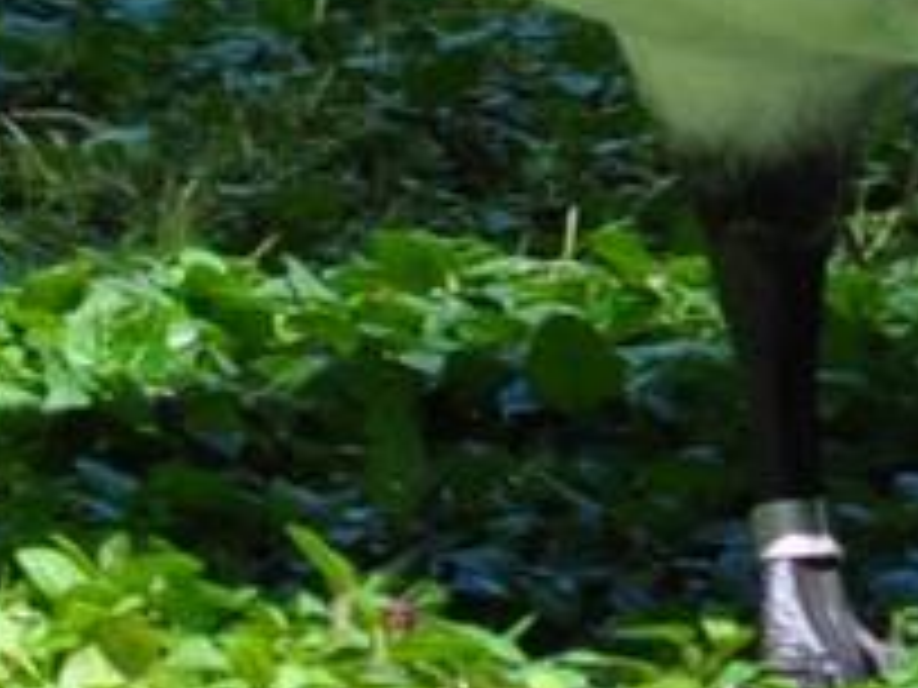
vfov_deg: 1.0
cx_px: -356
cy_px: -560
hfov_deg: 1.3
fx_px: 40436
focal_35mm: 1525
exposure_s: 1/125
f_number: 9
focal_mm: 135
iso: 500
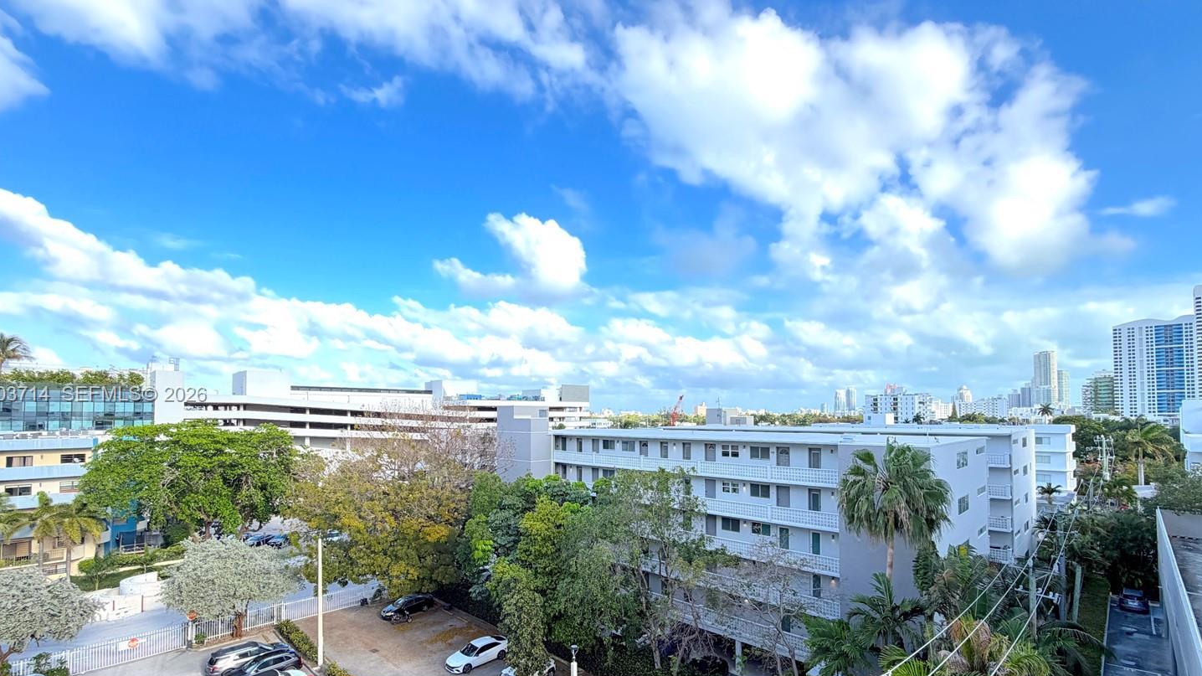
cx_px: 615
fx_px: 542
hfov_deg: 95.9
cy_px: 395
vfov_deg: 63.5
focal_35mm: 17
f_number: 2.2
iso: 64
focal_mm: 2.22
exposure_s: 1/502
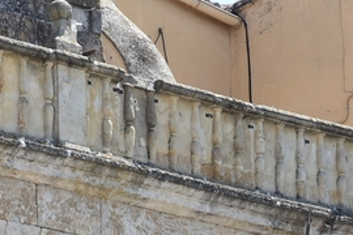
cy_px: 392
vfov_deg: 3.2
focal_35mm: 426
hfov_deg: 4.8
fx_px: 4174
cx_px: 294
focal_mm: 85
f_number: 8
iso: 220
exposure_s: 1/250
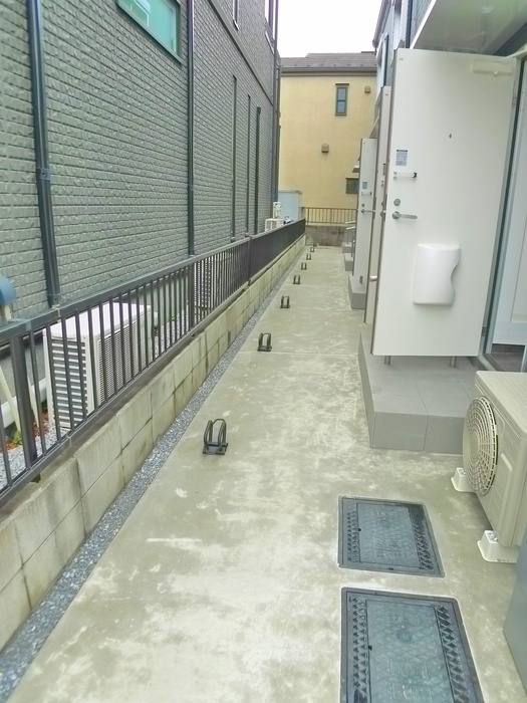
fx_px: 609
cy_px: 352
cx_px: 264
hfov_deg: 46.8
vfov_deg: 60.0
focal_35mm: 30
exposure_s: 1/500
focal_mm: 6.4
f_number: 2.8
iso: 400
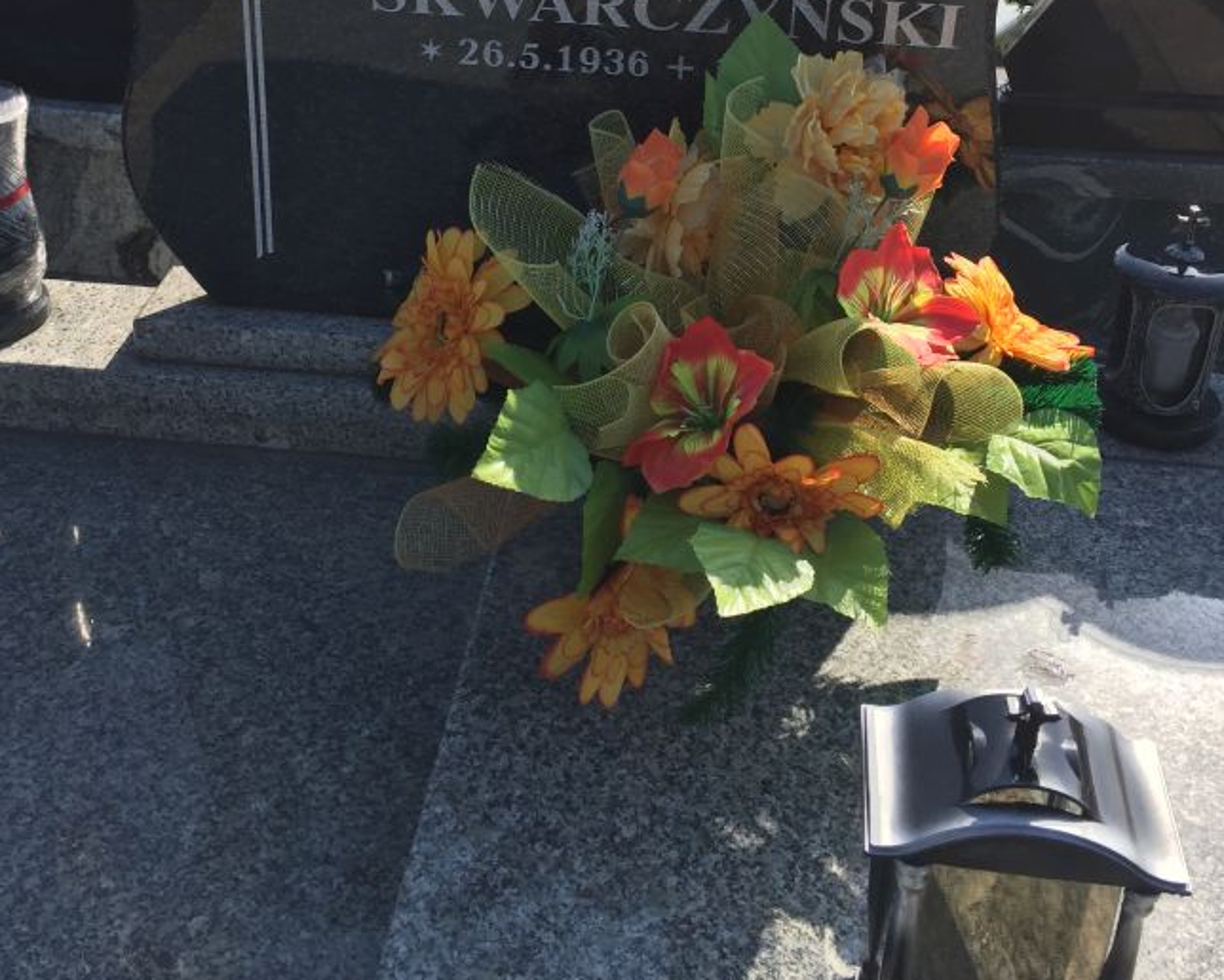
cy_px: 206
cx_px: 618
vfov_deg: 34.0
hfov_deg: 42.9
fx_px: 1559
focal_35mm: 43
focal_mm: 4.15
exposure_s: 1/1276
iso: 32
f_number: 2.2
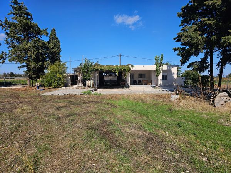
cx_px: 116
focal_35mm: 23
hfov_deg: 73.9
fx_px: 153
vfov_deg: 58.9
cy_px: 86
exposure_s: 1/1067
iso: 10
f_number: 1.7
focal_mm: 6.3
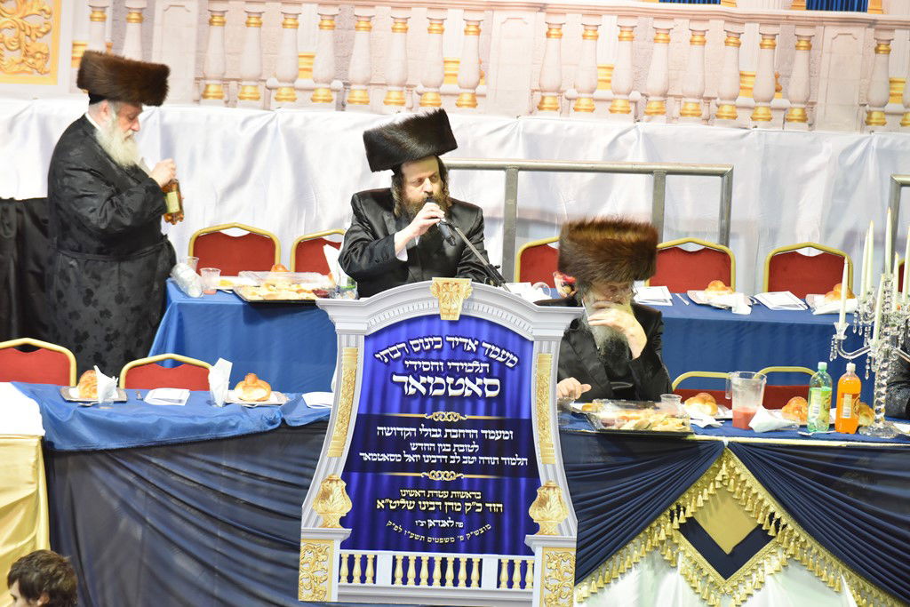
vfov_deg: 6.9
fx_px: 5056
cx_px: 455
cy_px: 304
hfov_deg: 10.3
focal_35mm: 200
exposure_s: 1/100
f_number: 4
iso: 2500
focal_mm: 200
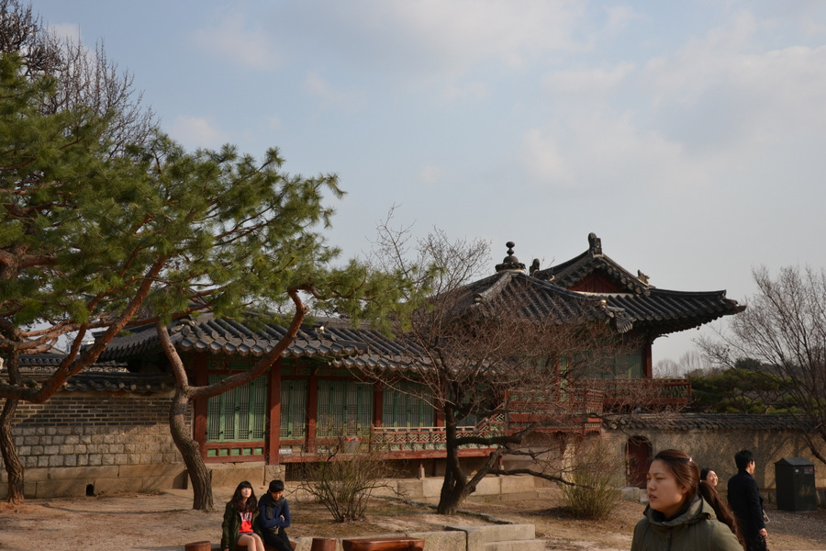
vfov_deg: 29.9
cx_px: 413
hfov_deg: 43.6
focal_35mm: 45
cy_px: 276
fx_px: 1032
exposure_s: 1/1000
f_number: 5.6
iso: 200
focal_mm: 30
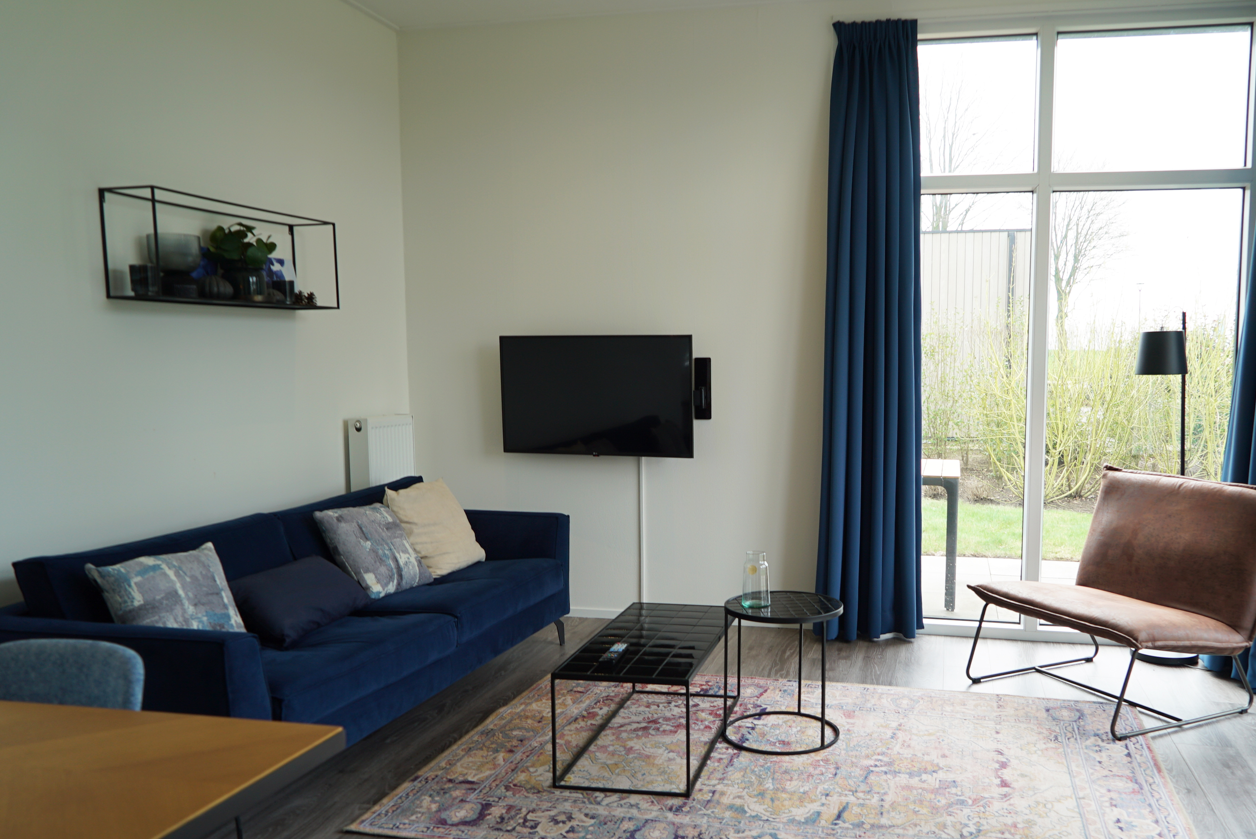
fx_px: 1012
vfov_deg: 44.9
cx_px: 733
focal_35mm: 29
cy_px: 477
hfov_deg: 63.2
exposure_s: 1/60
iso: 100
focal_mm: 24
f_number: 4.5
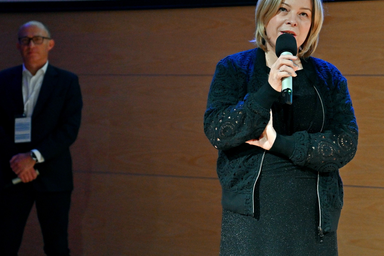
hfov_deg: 15.3
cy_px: 131
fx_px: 1429
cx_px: 200
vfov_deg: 10.2
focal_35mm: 134
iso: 2000
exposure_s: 1/160
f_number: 4
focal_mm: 70
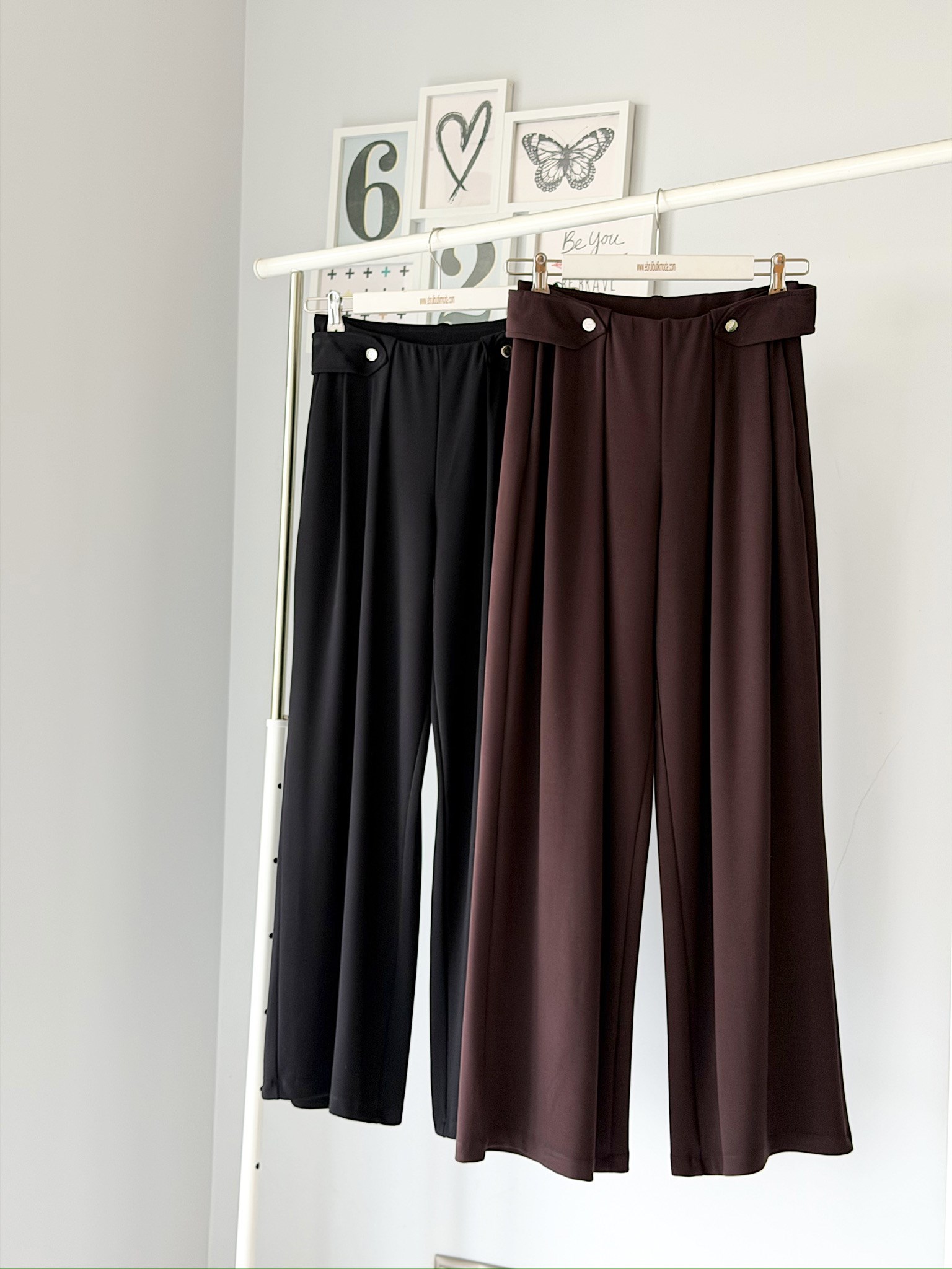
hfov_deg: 30.3
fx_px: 1760
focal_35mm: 48
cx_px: 476
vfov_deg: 39.7
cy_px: 634
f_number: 1.78
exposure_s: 1/77
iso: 100
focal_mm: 6.76
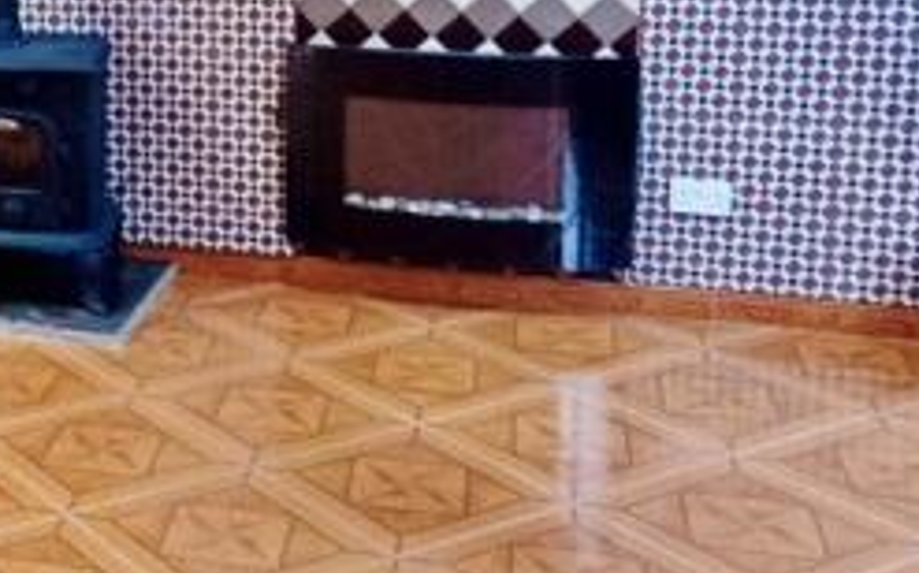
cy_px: 28
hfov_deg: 27.0
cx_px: -95
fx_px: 1752
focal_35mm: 70
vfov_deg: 18.2
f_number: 2.8
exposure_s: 1/33.3
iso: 250
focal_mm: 3.38
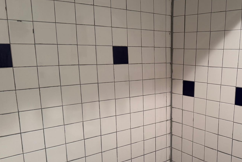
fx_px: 262
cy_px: 105
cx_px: 173
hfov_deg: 48.2
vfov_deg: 34.0
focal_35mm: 39
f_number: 1.78
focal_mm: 6.76
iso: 125
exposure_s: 1/60
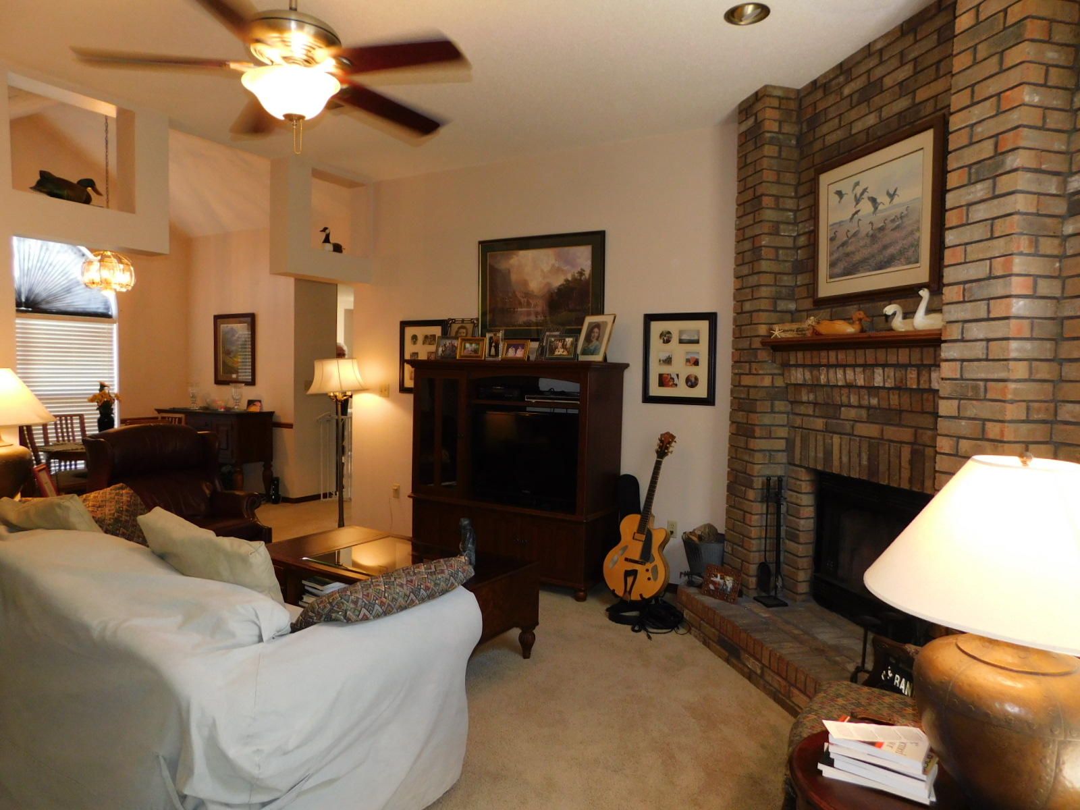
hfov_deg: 73.9
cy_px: 405
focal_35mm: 23
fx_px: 718
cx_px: 540
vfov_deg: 58.9
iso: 200
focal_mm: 4
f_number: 3
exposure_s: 1/30
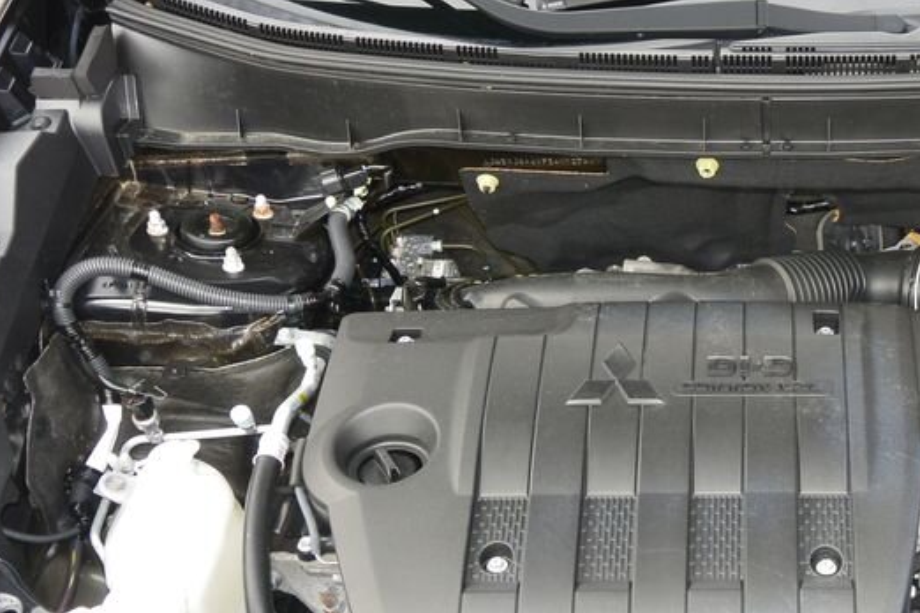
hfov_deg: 35.4
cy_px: 485
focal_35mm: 53
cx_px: 825
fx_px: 1354
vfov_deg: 25.1
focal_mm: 10
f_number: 4
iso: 160
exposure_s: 1/200
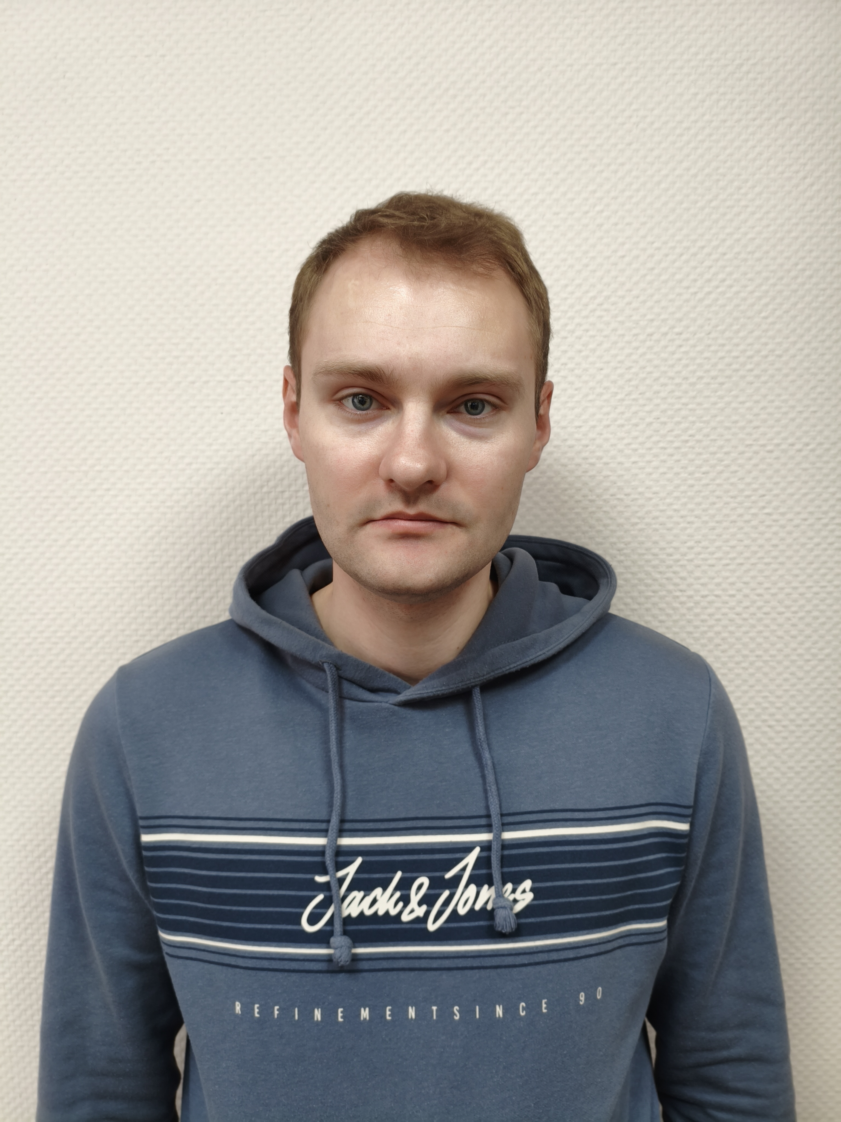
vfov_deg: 67.3
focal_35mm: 26
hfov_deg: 53.1
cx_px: 420
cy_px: 561
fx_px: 842
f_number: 1.5
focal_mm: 4.94
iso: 160
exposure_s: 1/50
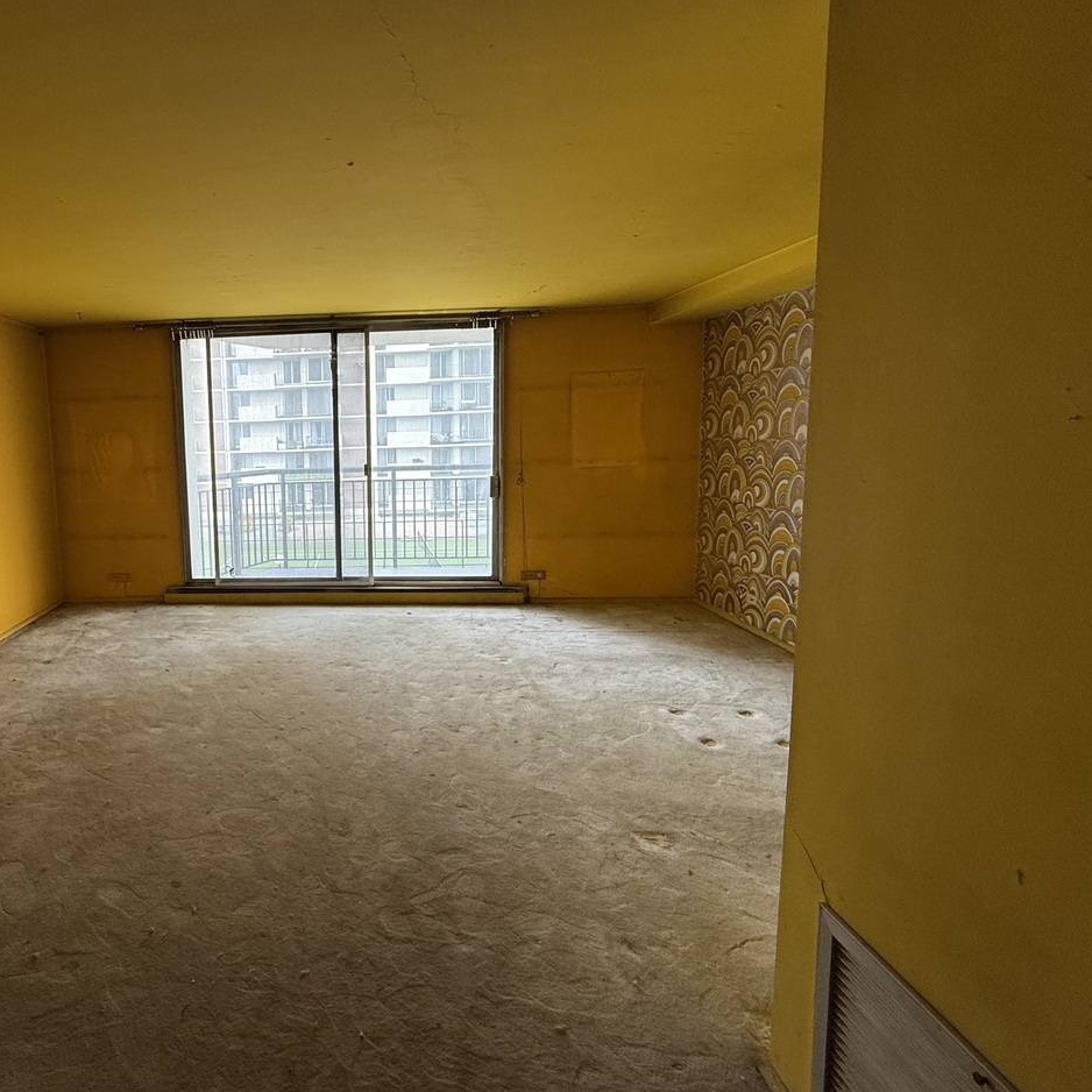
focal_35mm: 19
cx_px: 299
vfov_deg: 77.6
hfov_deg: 73.3
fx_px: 678
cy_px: 511
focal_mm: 2.22
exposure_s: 1/99
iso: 100
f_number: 2.2
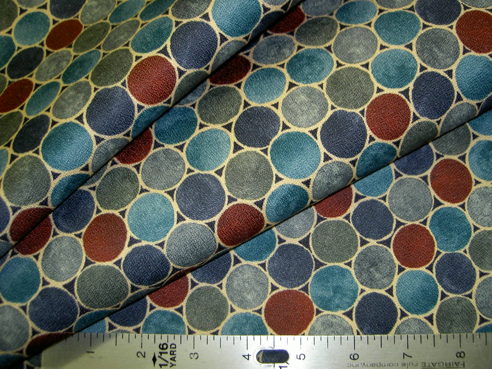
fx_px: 554
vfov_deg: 36.8
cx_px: 246
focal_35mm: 39
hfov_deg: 47.9
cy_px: 184
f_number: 2.8
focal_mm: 8
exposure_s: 1/59.5
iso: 100
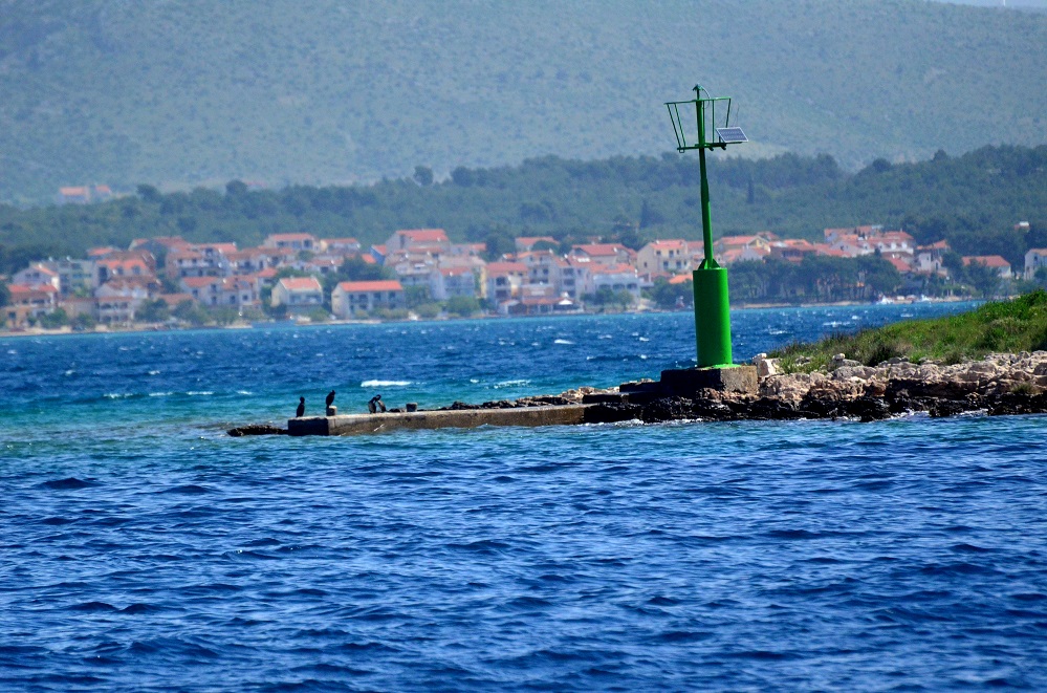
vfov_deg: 3.0
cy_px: 346
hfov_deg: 4.6
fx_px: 13056
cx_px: 524
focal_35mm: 450
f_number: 5.6
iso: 1800
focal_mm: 300
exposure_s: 1/8000
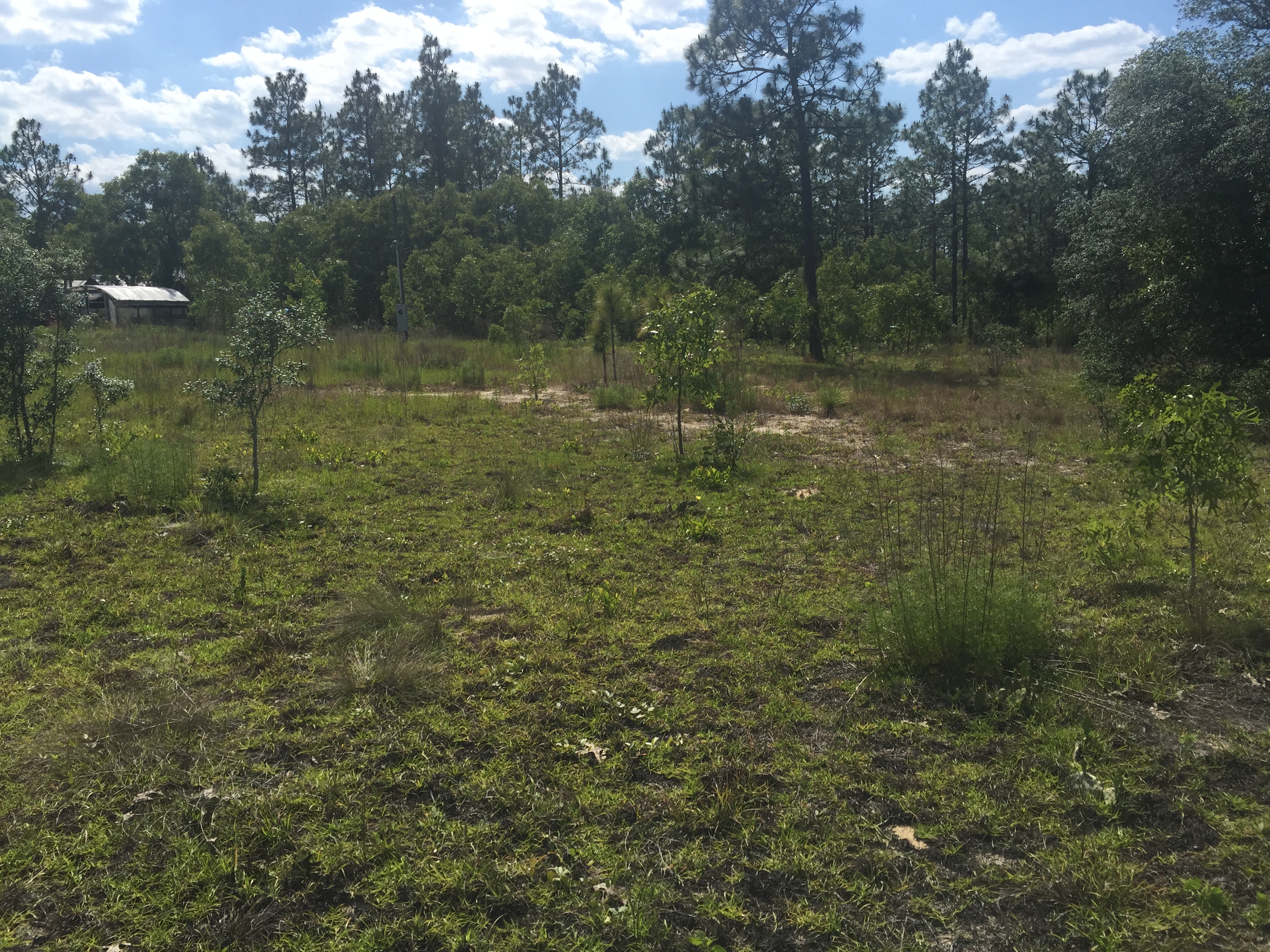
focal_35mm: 29
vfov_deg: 48.2
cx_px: 635
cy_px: 476
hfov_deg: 61.7
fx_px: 1064
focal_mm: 4.15
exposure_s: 1/2326
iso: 32
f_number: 2.2
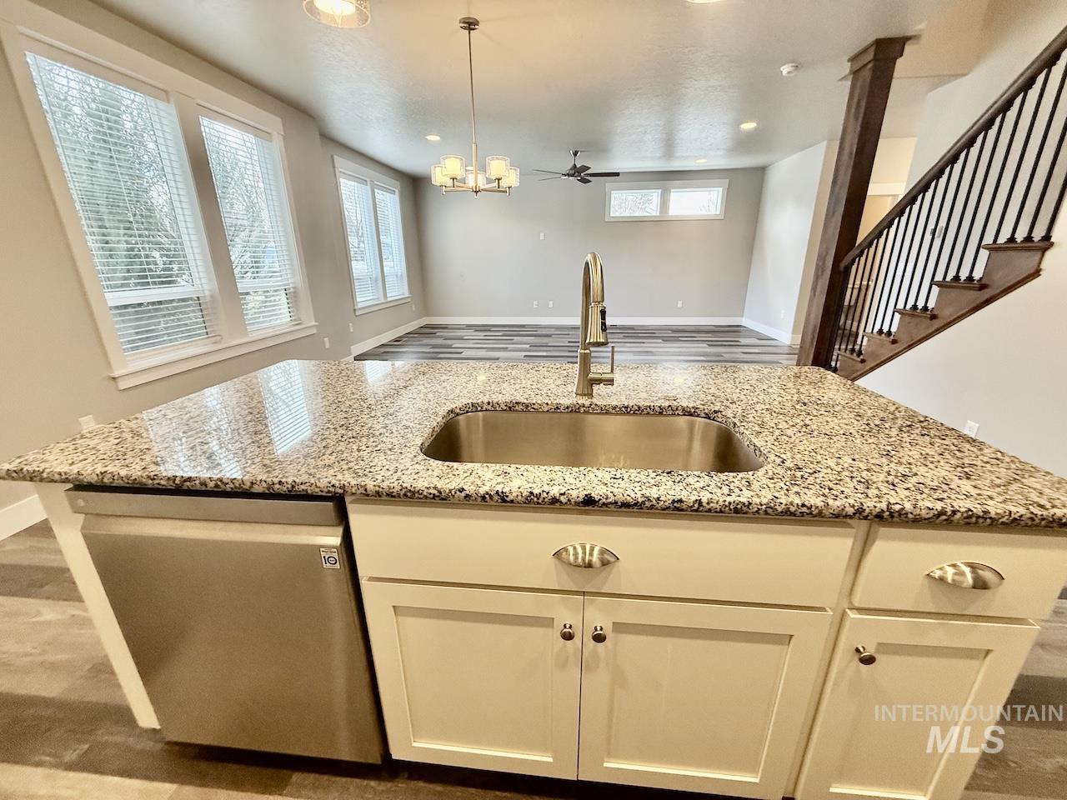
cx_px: 534
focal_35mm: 14
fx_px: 432
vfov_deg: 85.7
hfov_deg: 102.1
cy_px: 400
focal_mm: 2.22
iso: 320
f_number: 2.2
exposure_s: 1/120
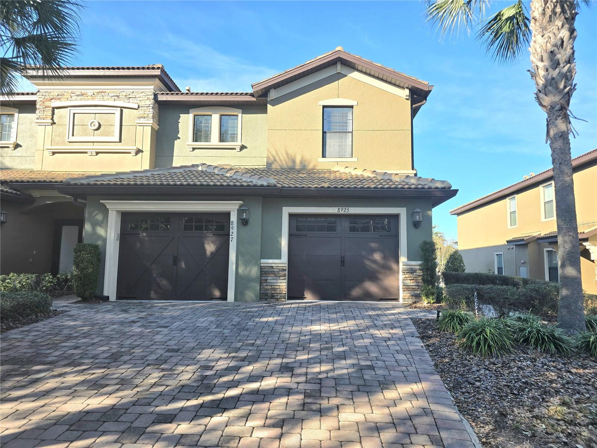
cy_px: 224
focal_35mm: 23
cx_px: 298
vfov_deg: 58.9
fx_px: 397
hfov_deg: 73.9
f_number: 1.7
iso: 12
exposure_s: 1/345
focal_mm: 6.3
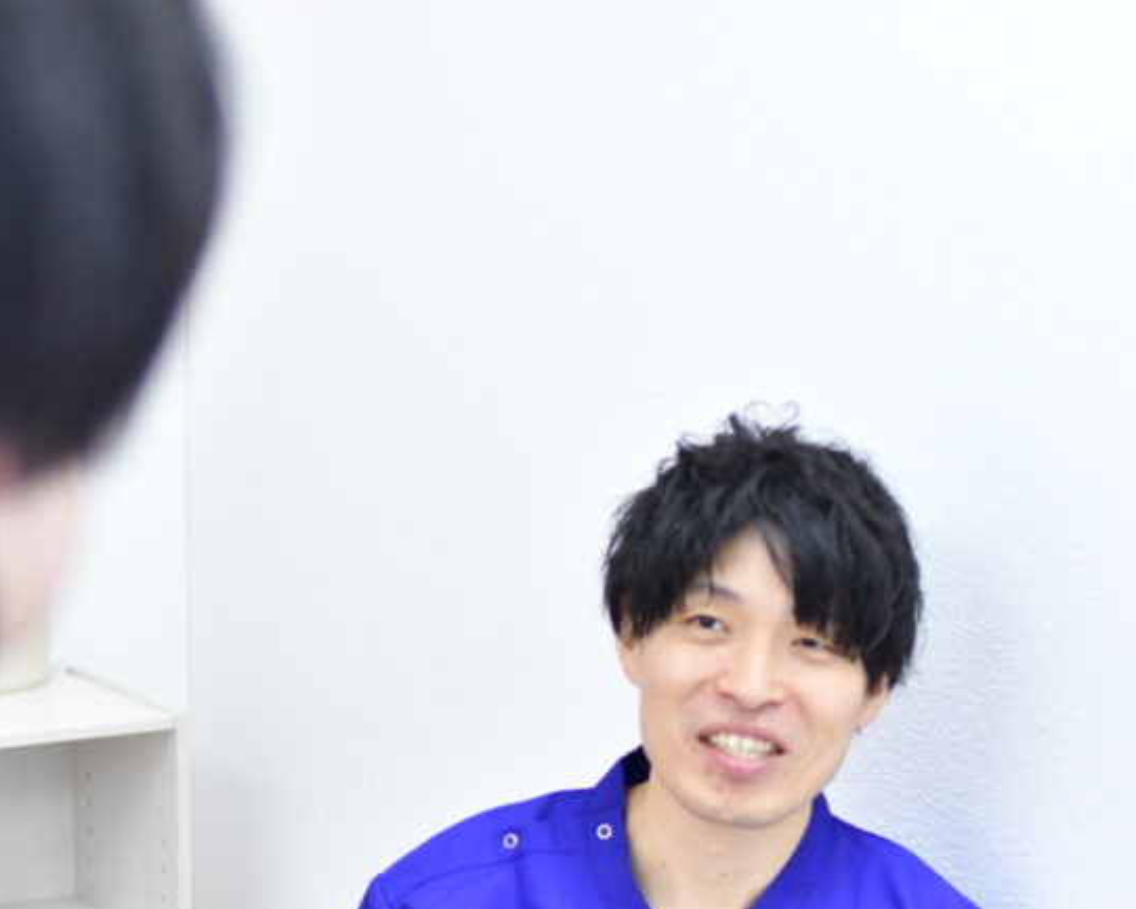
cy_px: 599
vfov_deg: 19.1
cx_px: 632
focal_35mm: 80
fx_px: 2690
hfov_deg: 23.8
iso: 1000
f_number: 1.6
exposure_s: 1/500
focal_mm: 30
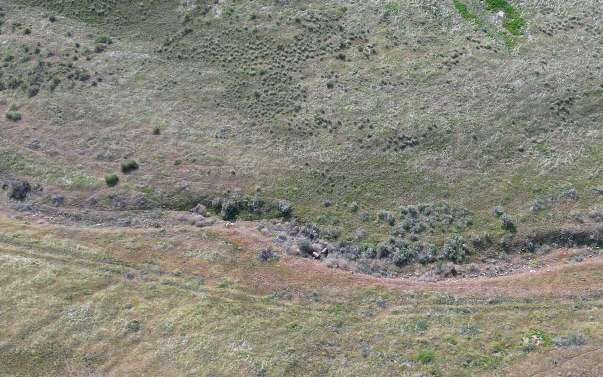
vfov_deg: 23.9
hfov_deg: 37.2
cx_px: 387
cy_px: 143
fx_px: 887
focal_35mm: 54
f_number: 1.7
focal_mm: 6.72
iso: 100
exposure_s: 1/1250
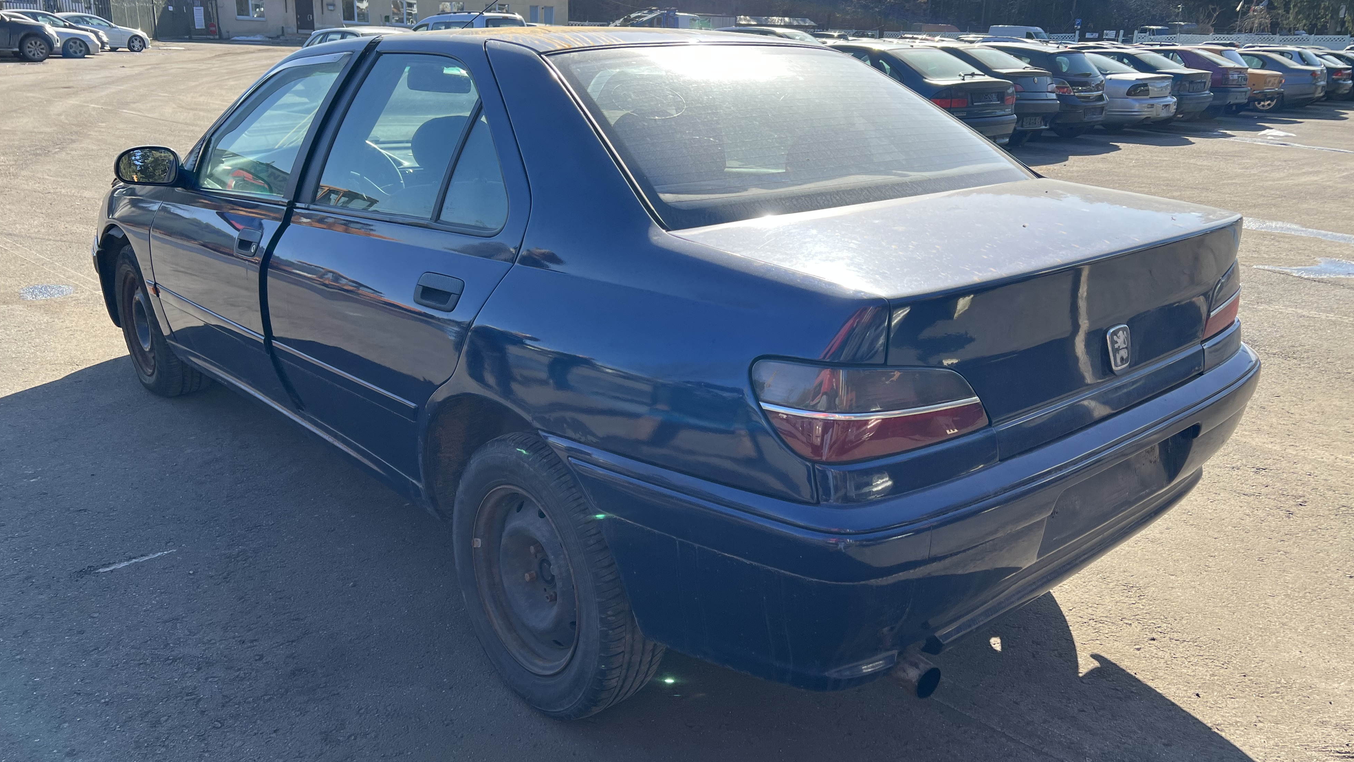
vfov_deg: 40.2
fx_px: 1041
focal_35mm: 29
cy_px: 362
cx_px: 678
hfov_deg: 66.1
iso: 50
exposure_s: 1/1344
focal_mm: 5.7
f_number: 1.5
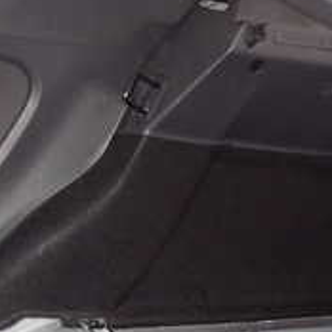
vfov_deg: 22.7
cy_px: 109
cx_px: -27
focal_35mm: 76
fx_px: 825
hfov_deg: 21.7
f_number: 2
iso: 800
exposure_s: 1/30
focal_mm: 4.5
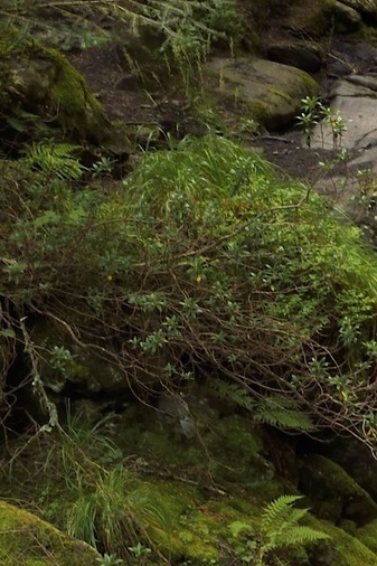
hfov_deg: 10.4
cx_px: 887
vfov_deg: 16.5
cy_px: 834
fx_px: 1792
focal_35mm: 114
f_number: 13
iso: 200
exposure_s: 1/6
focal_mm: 24
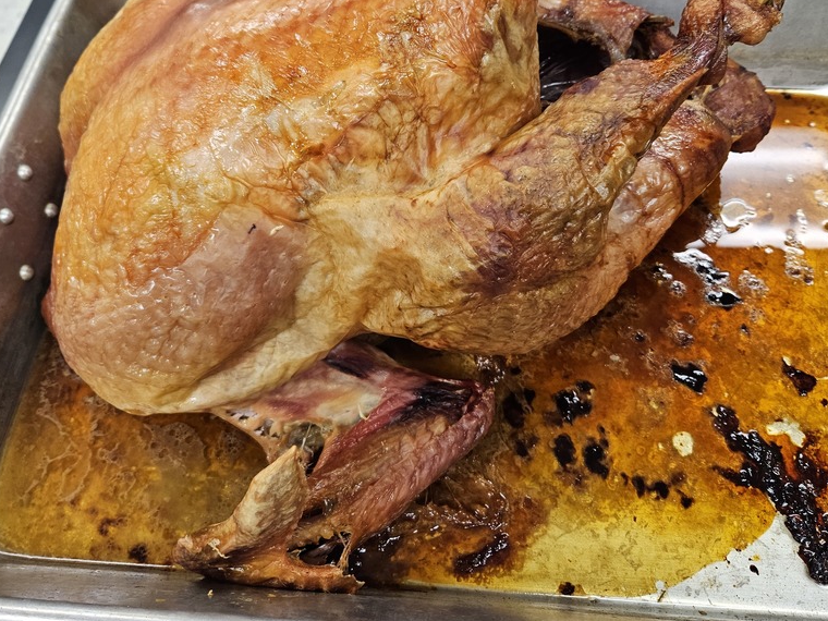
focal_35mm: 31
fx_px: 742
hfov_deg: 58.3
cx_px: 395
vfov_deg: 44.7
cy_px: 205
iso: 320
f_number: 1.8
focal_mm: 5.4
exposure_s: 1/120
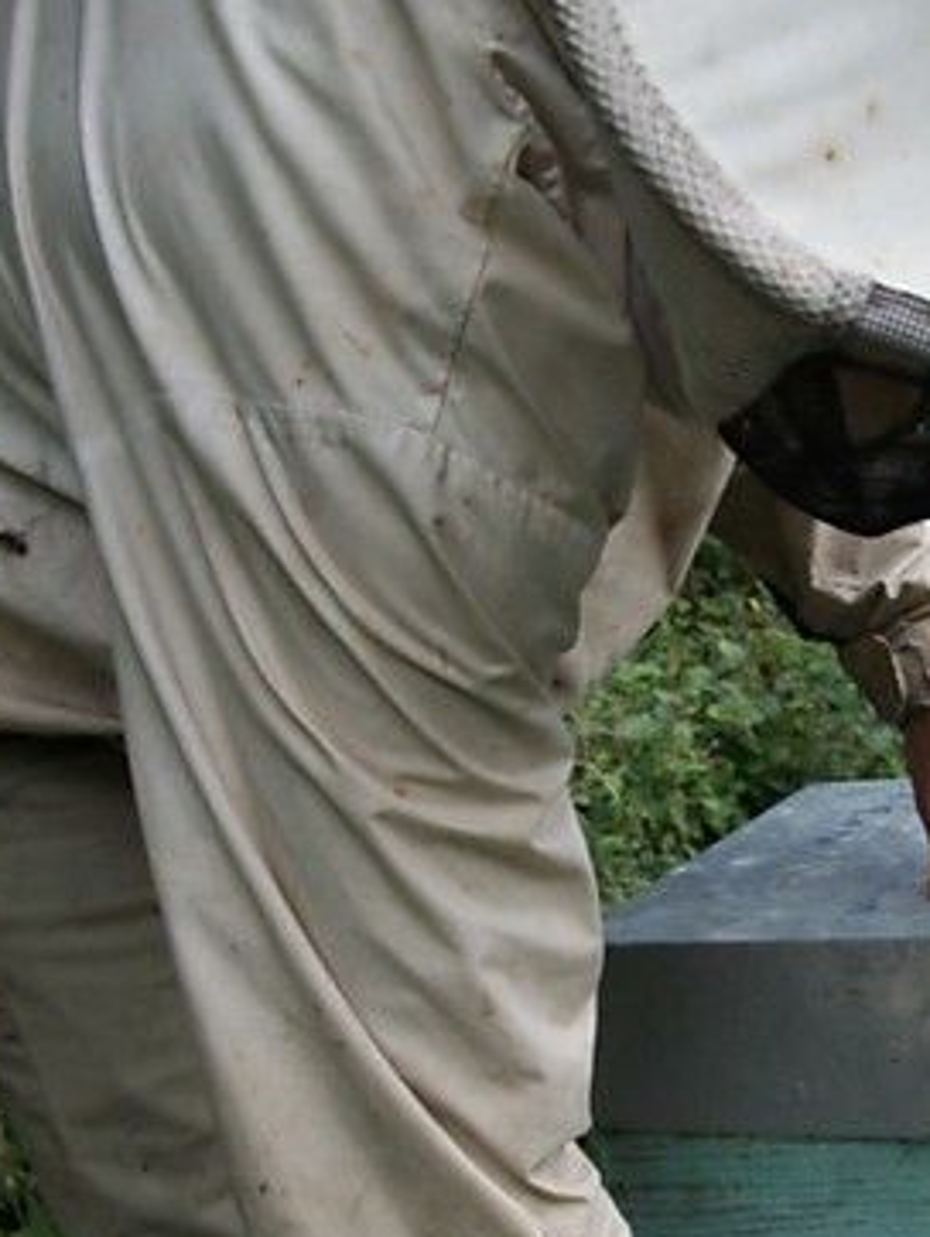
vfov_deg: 35.4
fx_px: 1896
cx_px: 725
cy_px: 912
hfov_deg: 27.1
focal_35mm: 53
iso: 80
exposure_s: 1/80
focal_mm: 5.7
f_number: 2.9
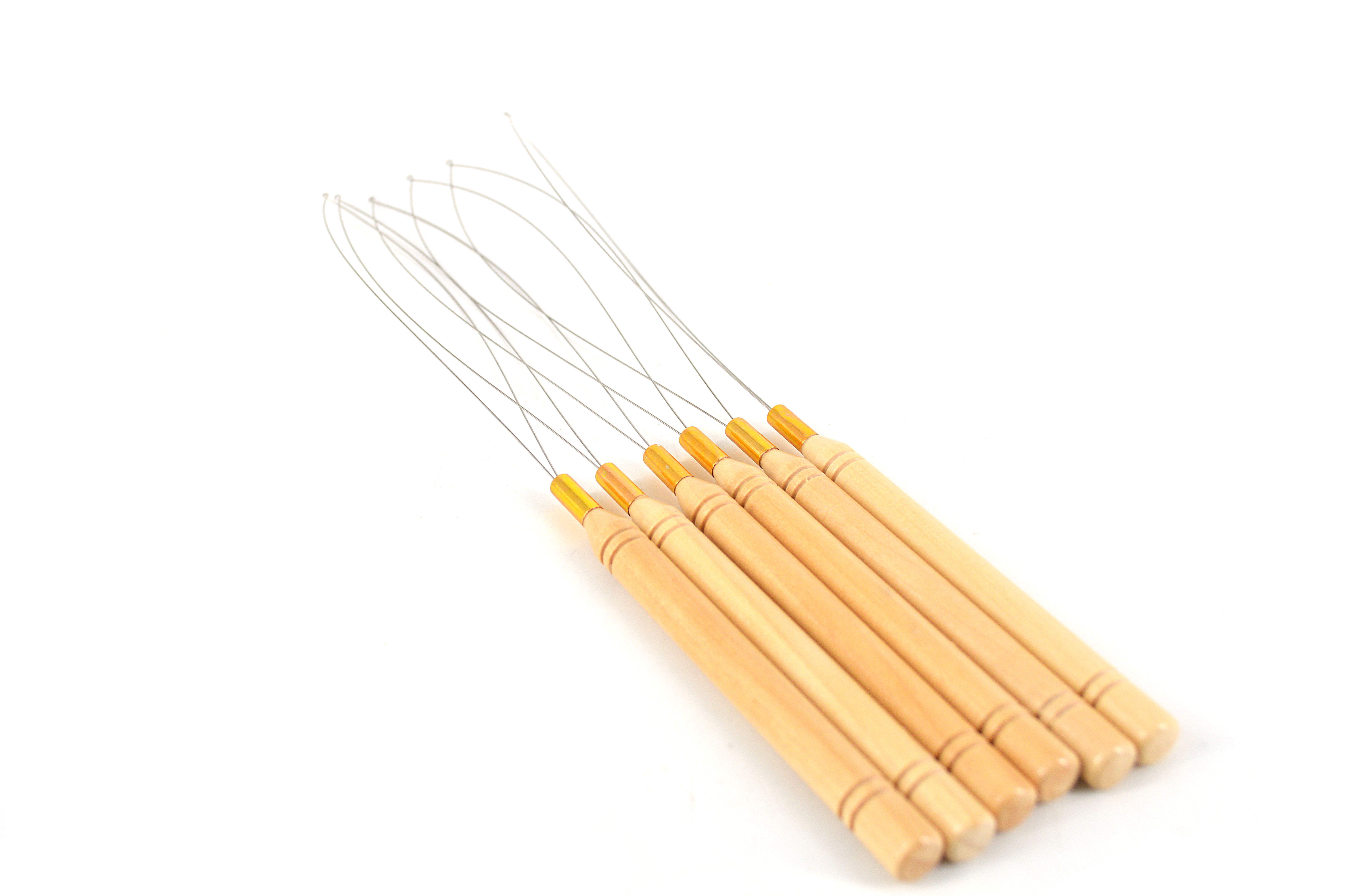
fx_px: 1797
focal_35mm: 48
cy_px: 448
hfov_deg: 41.1
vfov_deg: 28.0
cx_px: 674
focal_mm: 32
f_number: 6.3
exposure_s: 1/160
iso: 200
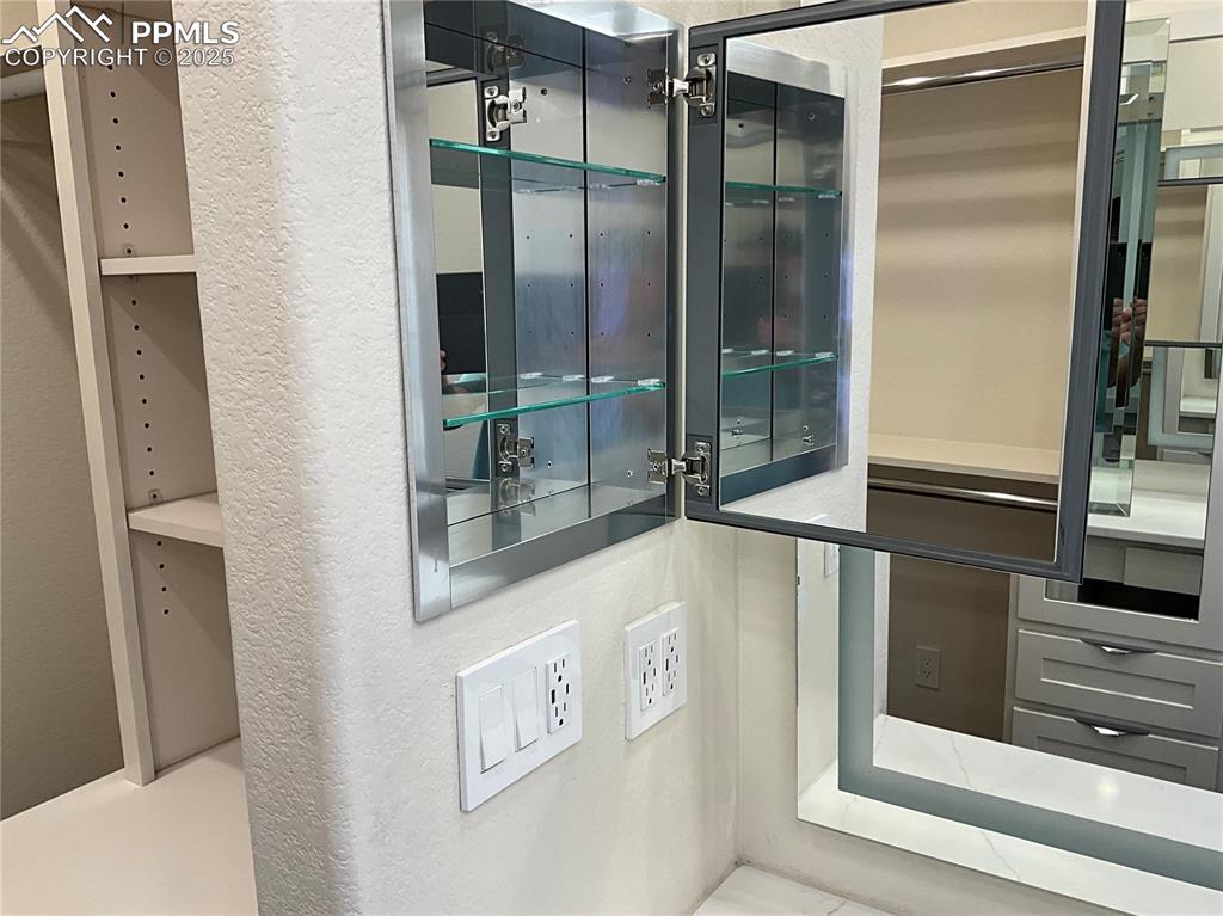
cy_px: 458
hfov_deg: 61.7
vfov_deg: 48.2
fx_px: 1024
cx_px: 612
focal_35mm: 29
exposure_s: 1/60
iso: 40
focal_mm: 3
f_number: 1.8
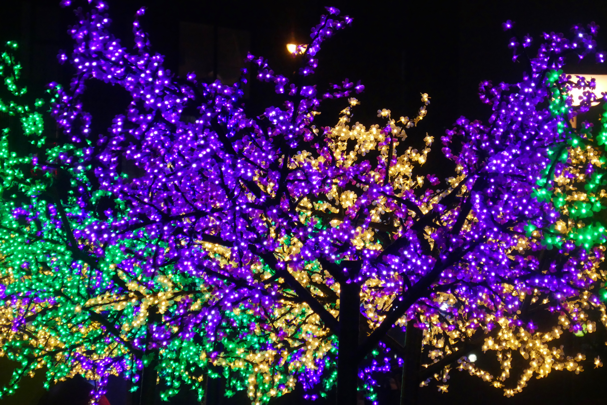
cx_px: 304
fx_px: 3439
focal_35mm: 204
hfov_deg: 10.1
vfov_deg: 6.7
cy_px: 202
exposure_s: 1/100
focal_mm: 74.2
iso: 3200
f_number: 5.9
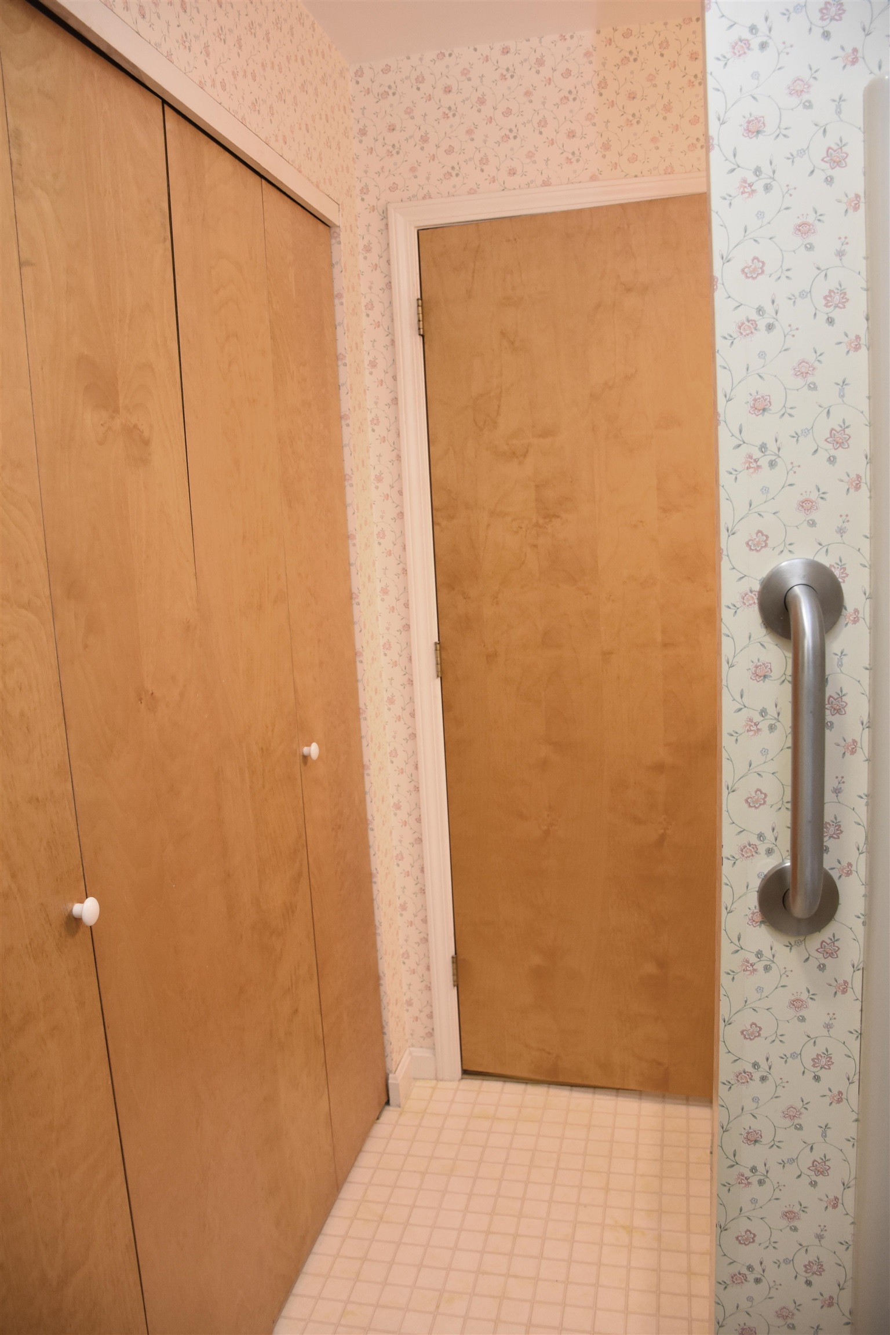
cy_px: 668
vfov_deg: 67.4
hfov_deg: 47.9
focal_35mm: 27
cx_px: 445
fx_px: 1001
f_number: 4
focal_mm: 18
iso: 1000
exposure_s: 1/60
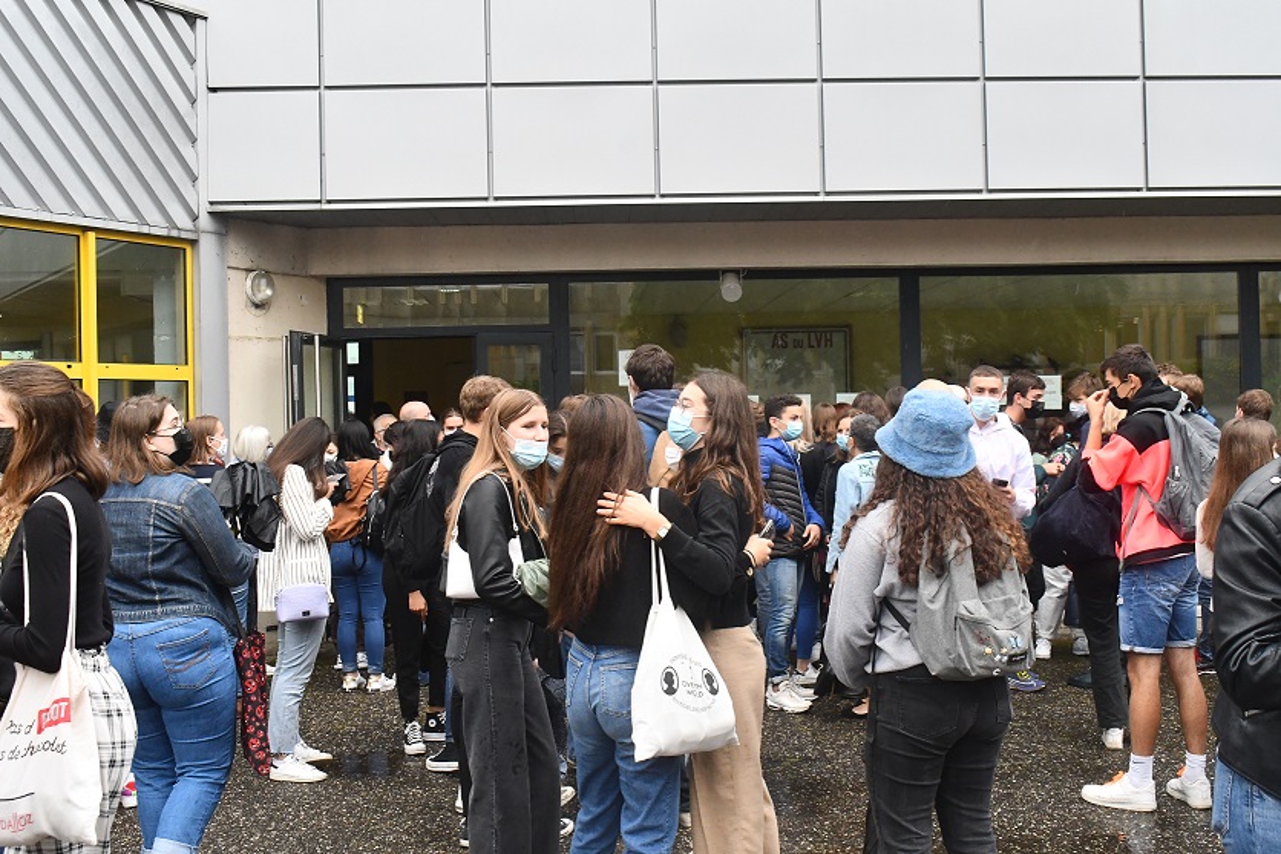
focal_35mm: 42
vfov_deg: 31.9
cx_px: 640
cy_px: 427
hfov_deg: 46.4
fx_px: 1494
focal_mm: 28
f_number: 9
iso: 2500
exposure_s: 1/320
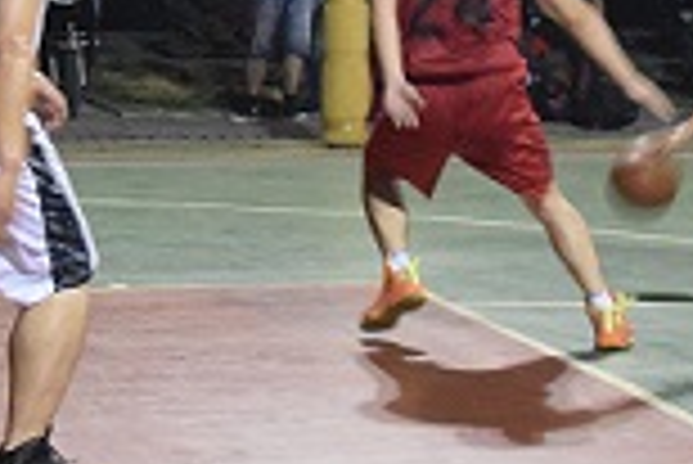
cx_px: 155
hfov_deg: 11.7
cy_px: -70
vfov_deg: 7.8
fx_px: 3372
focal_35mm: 175
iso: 3200
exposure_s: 1/80
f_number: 4.5
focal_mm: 32
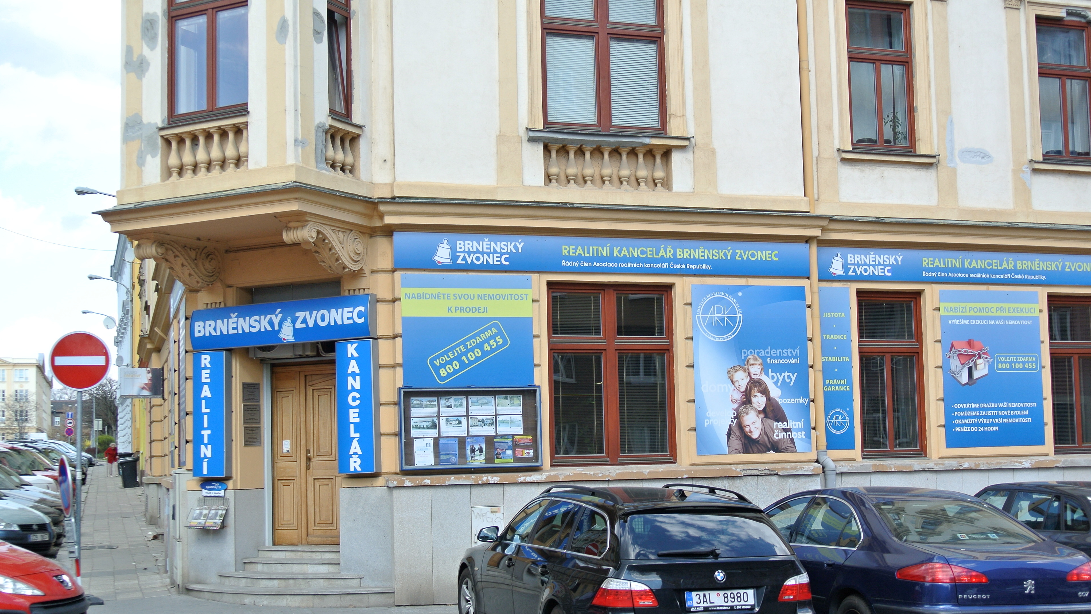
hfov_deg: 43.7
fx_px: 1360
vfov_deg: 25.4
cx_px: 554
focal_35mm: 47
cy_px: 358
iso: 100
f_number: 4.2
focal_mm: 16.3
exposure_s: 1/200
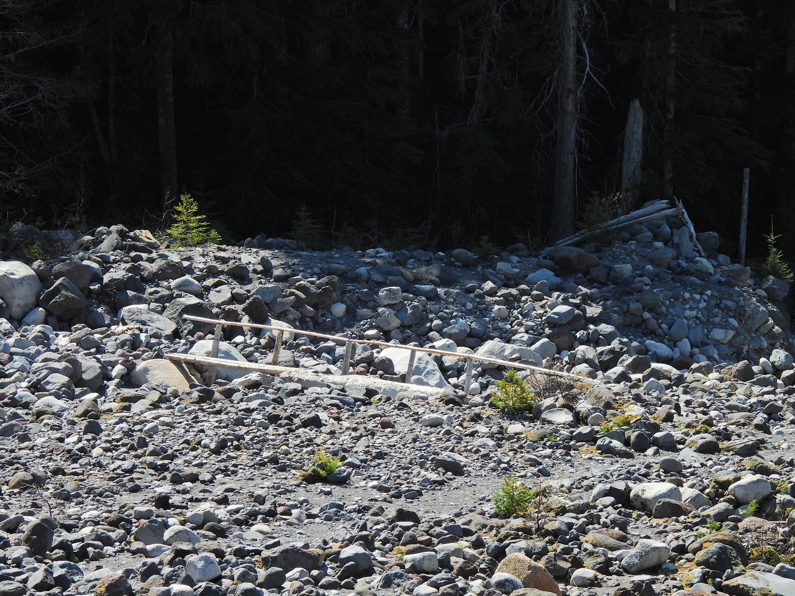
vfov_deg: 6.2
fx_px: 5512
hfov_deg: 8.2
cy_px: 298
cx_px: 398
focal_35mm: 240
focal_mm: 42.8
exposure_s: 1/500
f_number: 4.5
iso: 100
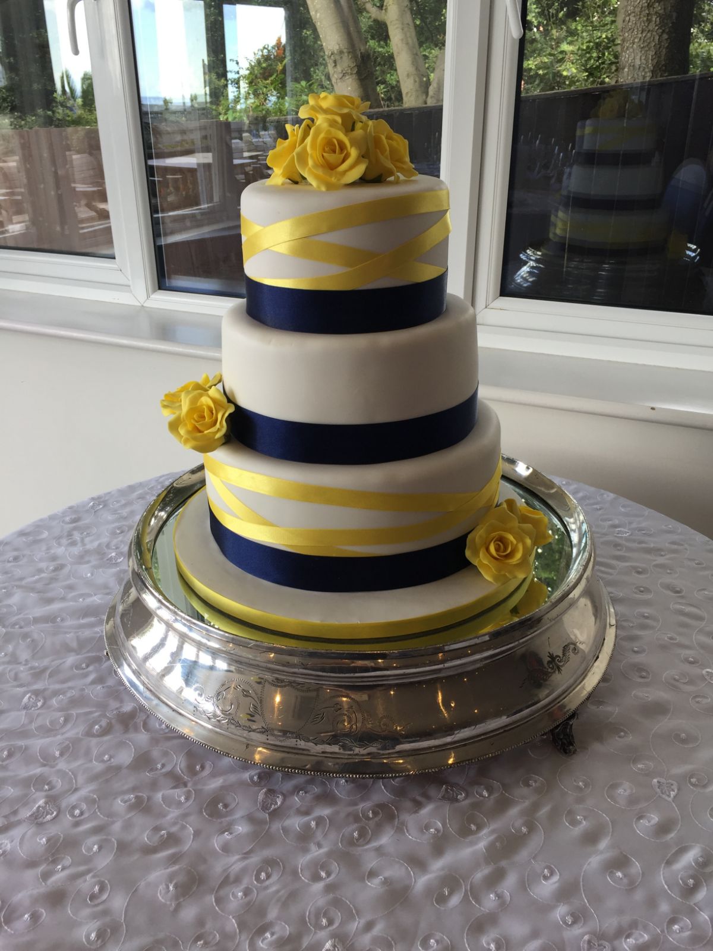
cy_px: 476
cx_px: 356
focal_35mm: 29
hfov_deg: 48.2
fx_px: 796
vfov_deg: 61.7
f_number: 2.2
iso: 32
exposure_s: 1/100
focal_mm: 4.15
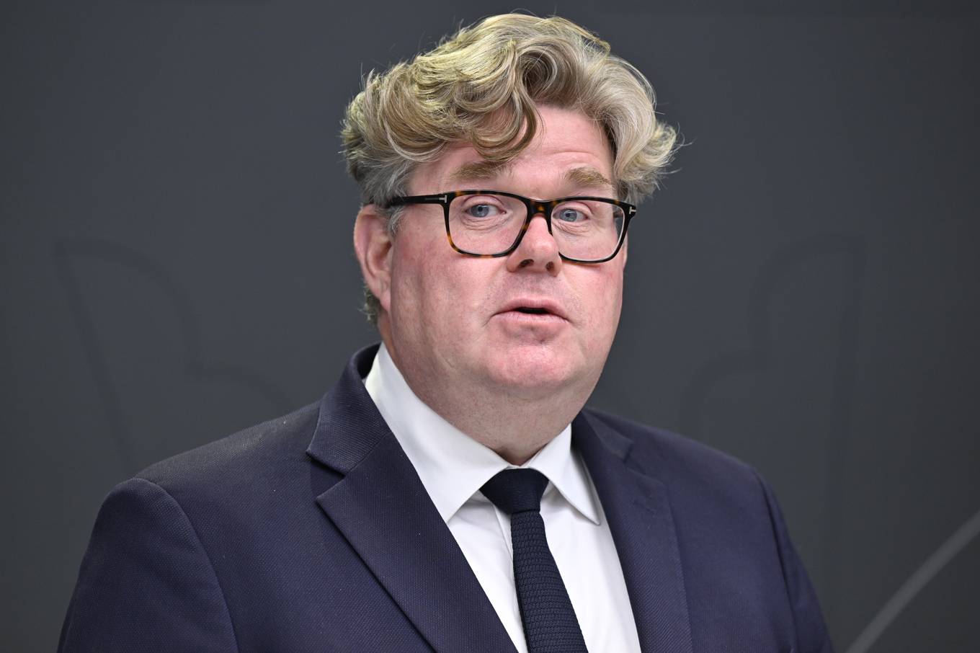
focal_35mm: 200
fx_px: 5443
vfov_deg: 6.9
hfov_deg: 10.3
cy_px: 326
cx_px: 490
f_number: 4
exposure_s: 1/200
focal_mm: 200
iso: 1000
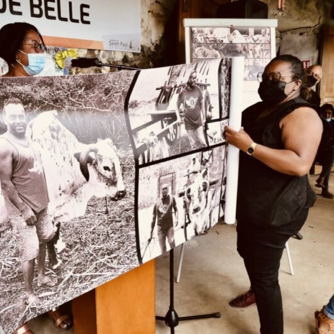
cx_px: 120
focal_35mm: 31
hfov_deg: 51.8
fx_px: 338
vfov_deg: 52.5
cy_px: 169
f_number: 4
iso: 800
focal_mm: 8.8
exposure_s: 1/320
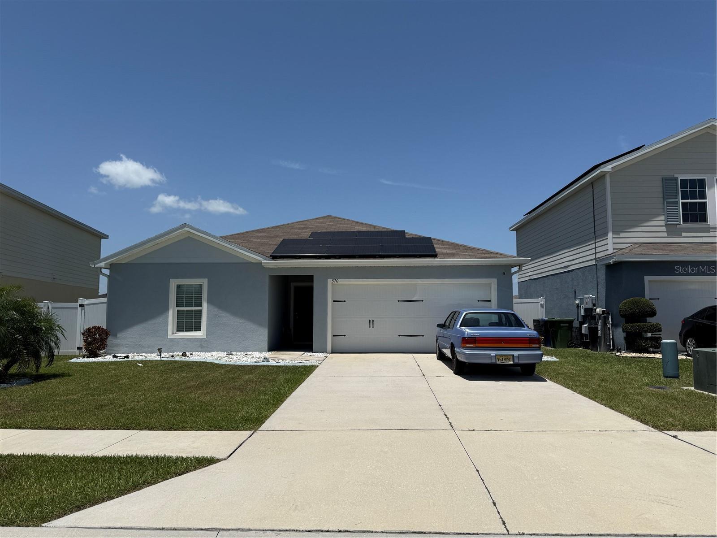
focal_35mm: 24
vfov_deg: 56.8
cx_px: 358
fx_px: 497
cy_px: 269
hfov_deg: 71.6
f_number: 1.78
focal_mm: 6.76
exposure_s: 1/10309
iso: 80
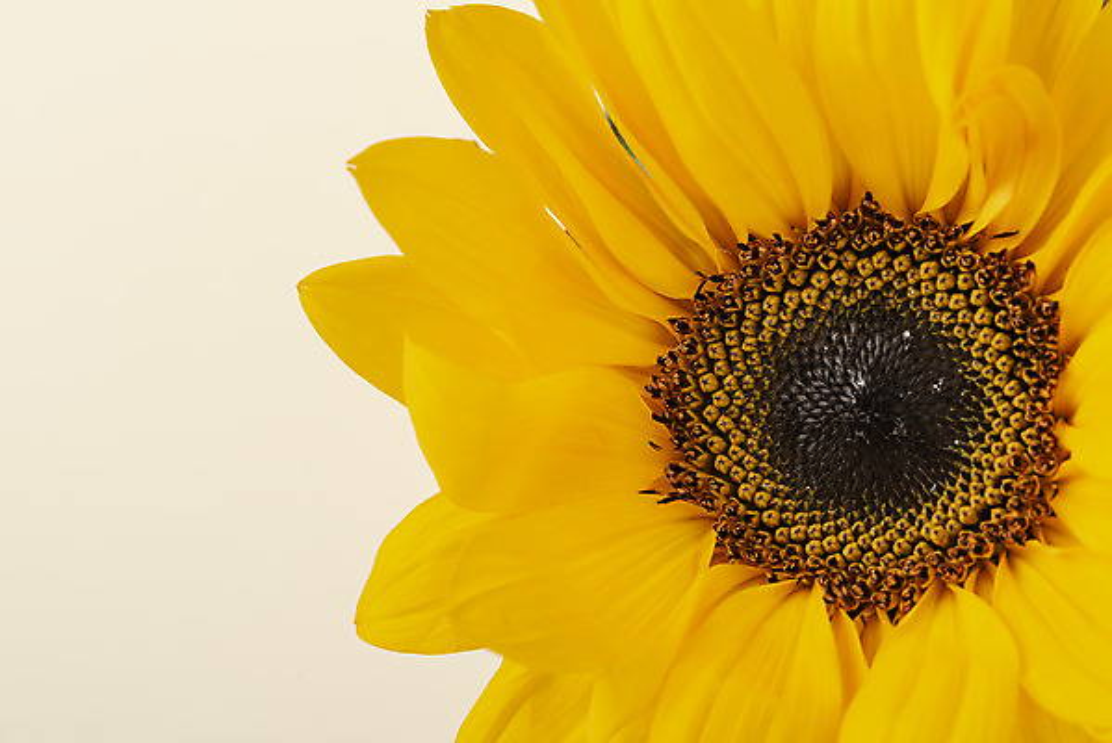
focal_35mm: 105
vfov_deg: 13.1
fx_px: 3245
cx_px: 556
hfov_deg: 19.4
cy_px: 372
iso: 100
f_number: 13
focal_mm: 105
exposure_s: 1/125
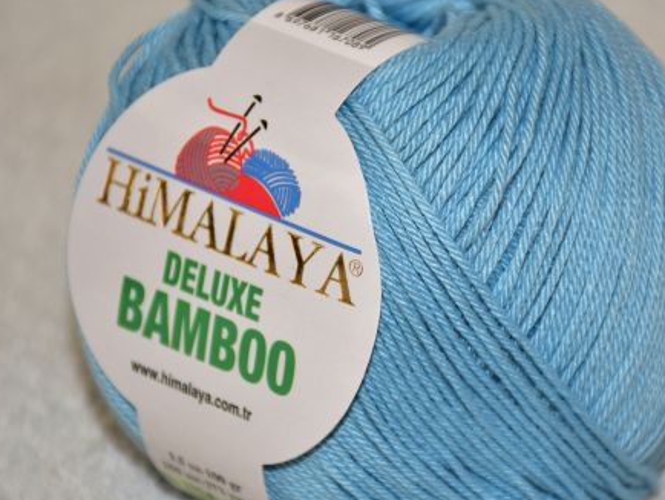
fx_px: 3268
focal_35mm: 170
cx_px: 400
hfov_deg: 11.6
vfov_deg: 8.7
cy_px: 249
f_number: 5.3
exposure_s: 1/60
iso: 640
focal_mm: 80
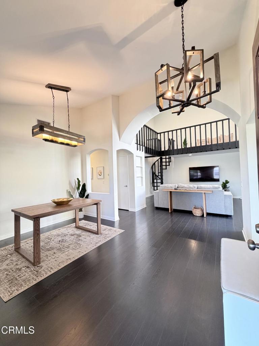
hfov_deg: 85.7
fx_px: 140
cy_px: 173
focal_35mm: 14
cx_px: 130
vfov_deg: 102.1
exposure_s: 1/60
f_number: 2.2
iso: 320
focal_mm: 2.22
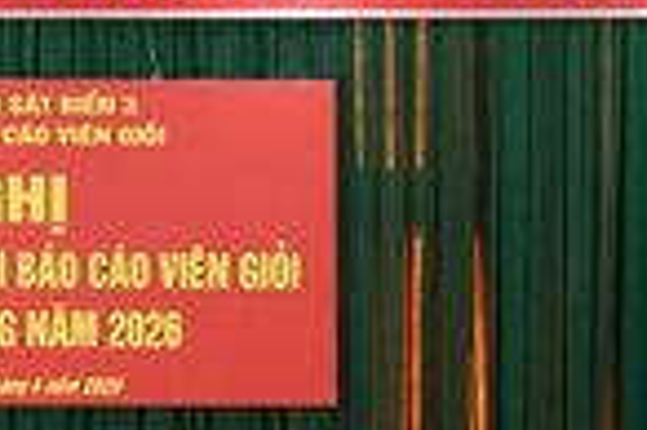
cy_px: 492
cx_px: -31
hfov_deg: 9.9
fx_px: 3698
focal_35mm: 206
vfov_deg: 6.6
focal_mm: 30
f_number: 4
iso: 1250
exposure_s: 1/125
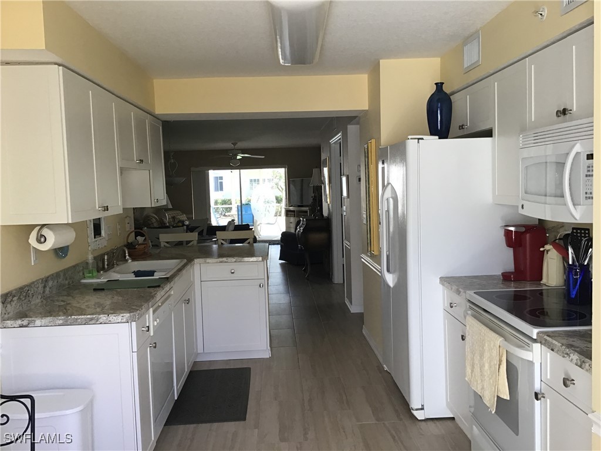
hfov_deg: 58.4
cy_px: 226
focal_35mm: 31
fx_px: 538
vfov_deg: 45.4
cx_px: 300
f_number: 2.4
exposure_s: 1/40
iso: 32
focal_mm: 3.3
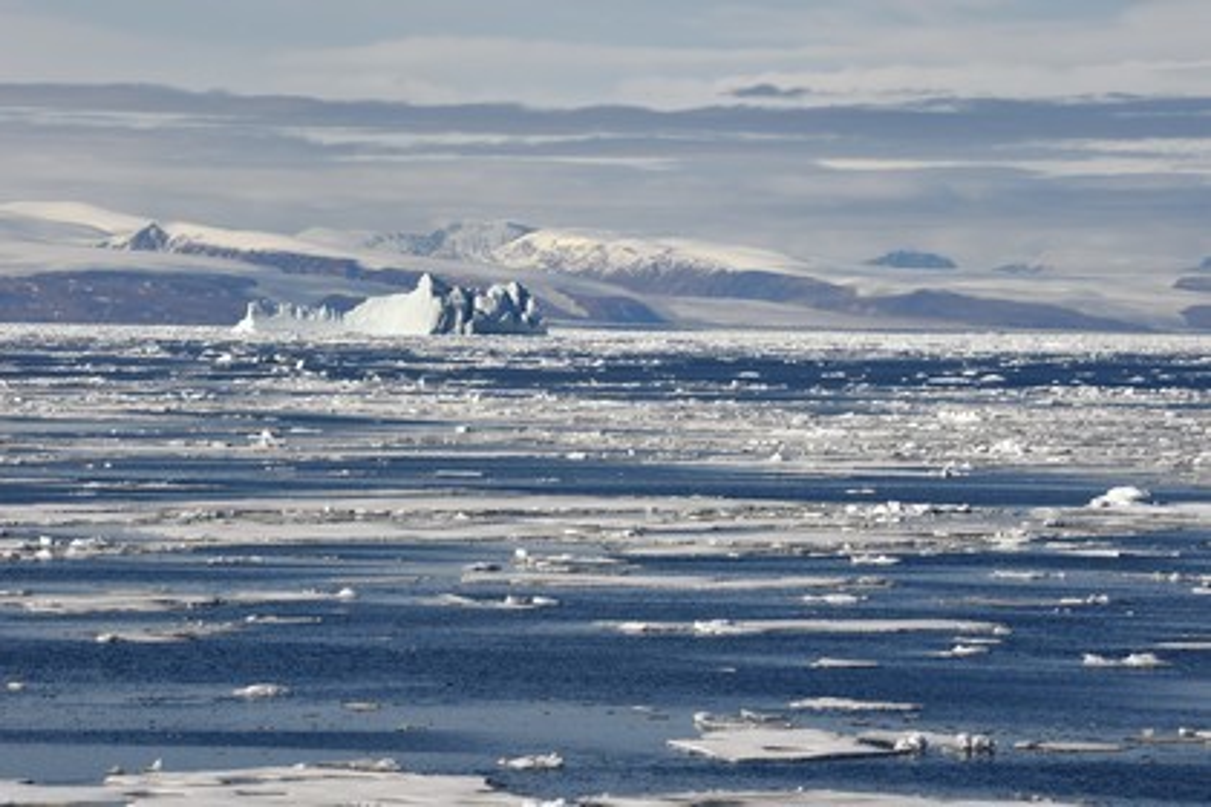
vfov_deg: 6.9
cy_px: 404
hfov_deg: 10.3
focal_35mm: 200
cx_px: 606
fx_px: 6727
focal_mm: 200
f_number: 16
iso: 200
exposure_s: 1/320
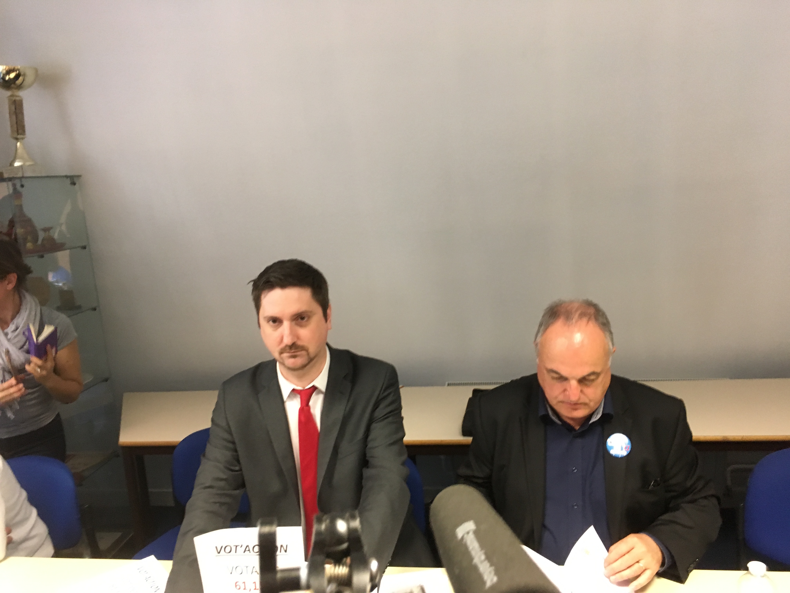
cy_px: 296
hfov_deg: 61.7
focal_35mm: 29
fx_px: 662
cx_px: 395
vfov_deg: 48.2
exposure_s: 1/20
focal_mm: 4.15
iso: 200
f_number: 2.2
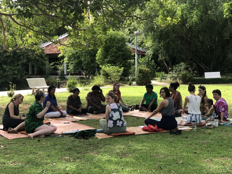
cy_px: 87
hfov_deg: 33.8
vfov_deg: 25.7
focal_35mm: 57
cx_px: 116
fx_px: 382
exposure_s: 1/120
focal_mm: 6.6
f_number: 2.8
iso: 25
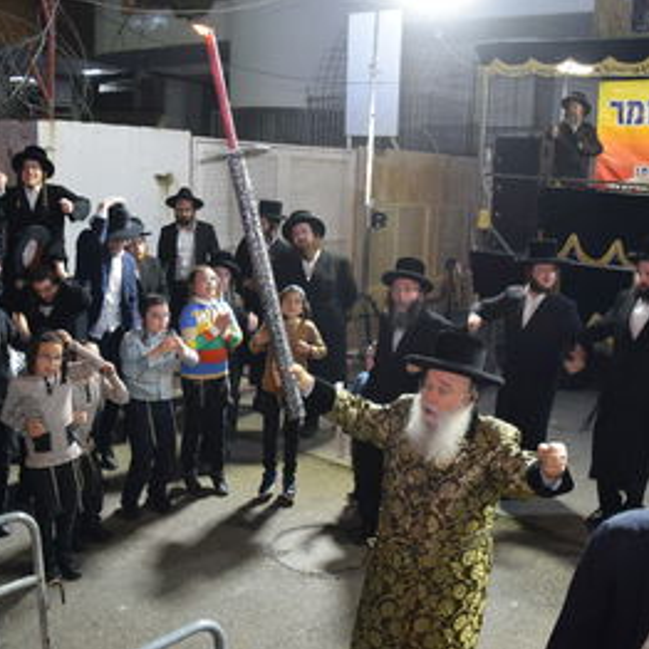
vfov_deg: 47.2
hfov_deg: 47.1
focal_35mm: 35
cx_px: 359
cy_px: 324
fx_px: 742
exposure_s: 1/60
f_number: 4
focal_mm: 18
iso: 720
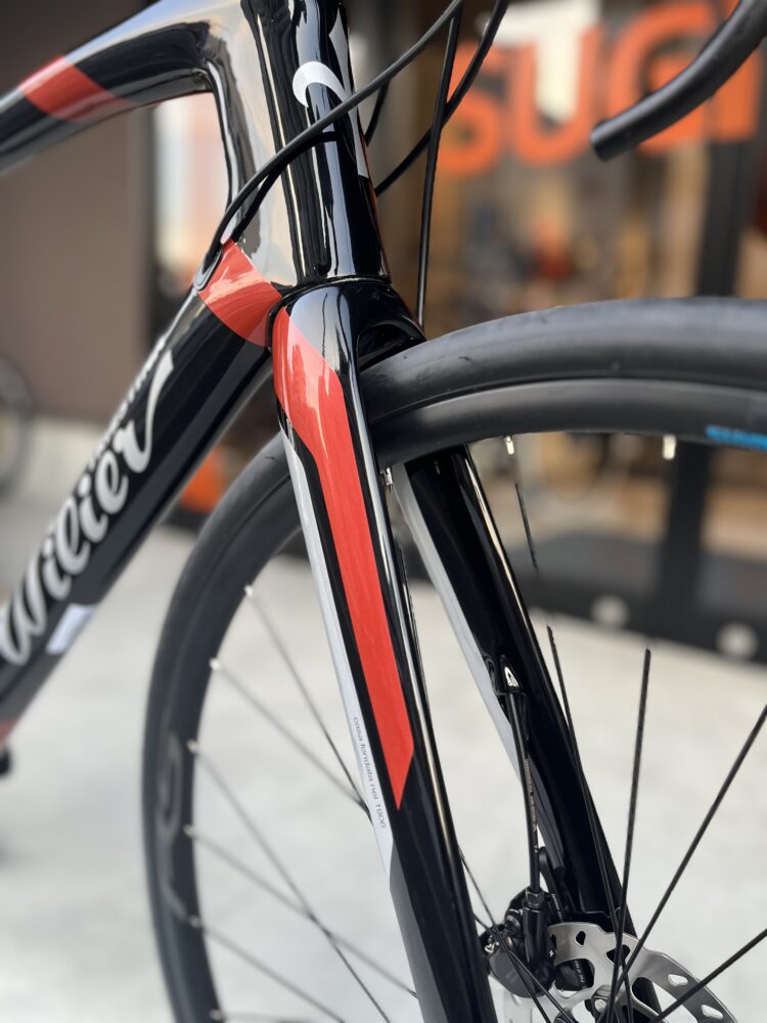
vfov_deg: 67.3
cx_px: 384
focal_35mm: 26
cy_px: 512
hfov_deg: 53.1
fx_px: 768
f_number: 1.6
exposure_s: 1/122
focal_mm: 5.1
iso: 80
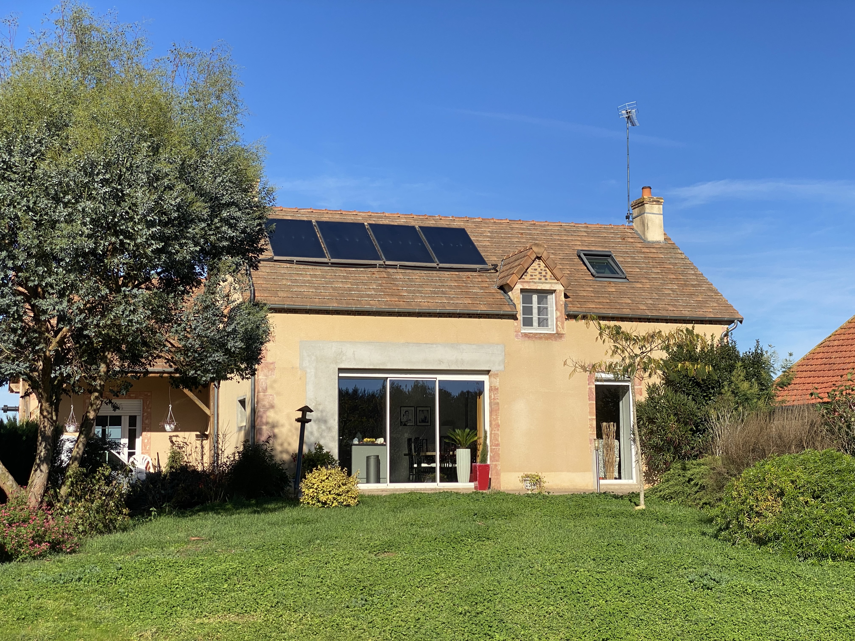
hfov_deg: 36.8
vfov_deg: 28.0
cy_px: 320
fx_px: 1284
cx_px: 428
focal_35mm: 52
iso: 20
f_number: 2
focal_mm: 6
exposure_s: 1/1712
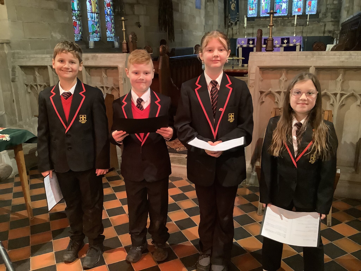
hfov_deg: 58.4
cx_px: 180
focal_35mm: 31
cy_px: 136
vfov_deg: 45.4
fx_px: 323
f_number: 2.4
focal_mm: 3.3
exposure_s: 1/25
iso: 320
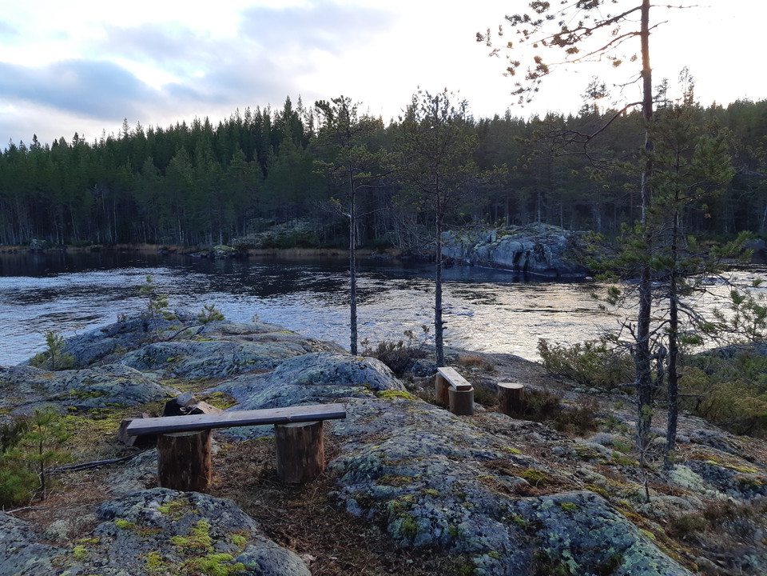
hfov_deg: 67.3
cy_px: 288
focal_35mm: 26
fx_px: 576
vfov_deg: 53.1
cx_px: 384
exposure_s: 1/282
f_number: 1.7
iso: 40
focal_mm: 3.93
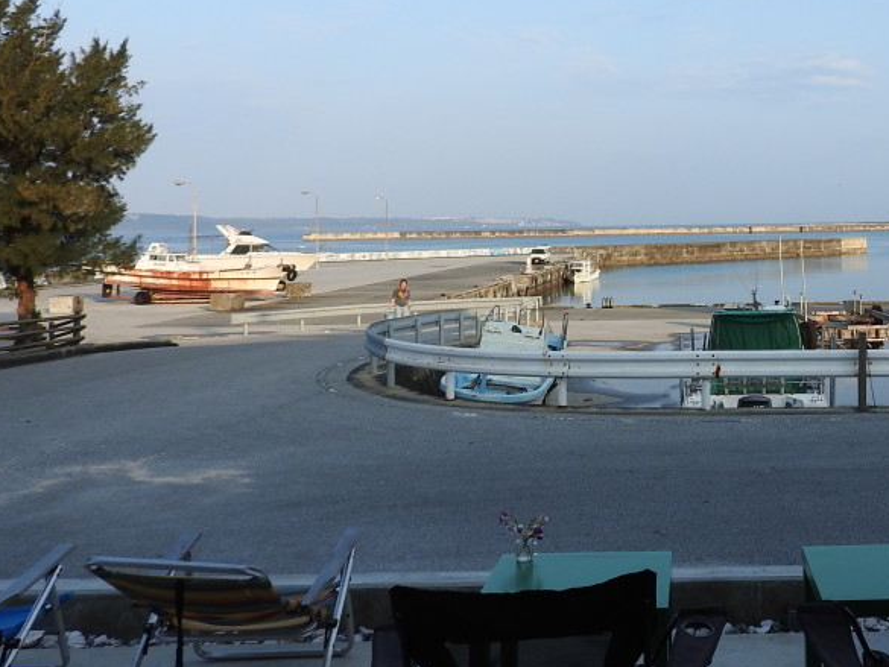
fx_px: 1079
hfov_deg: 42.7
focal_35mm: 42
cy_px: 187
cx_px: 714
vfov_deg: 33.8
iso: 100
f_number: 3.3
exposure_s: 1/640
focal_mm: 4.3
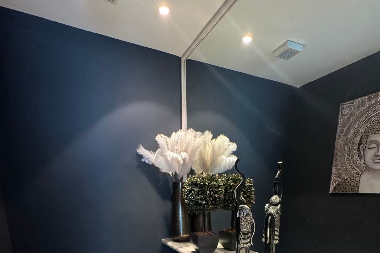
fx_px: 243
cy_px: 251
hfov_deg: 76.1
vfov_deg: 46.4
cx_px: 198
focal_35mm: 23
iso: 250
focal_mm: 2.22
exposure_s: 1/60
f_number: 2.2
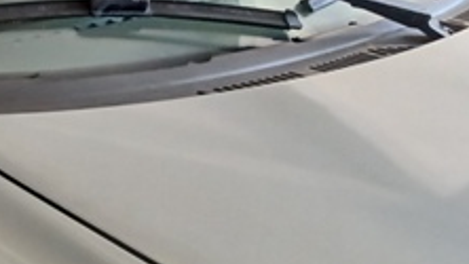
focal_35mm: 102
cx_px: -232
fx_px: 1269
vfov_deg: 11.9
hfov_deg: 18.6
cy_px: 186
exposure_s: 1/50
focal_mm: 3.98
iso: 320
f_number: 1.8
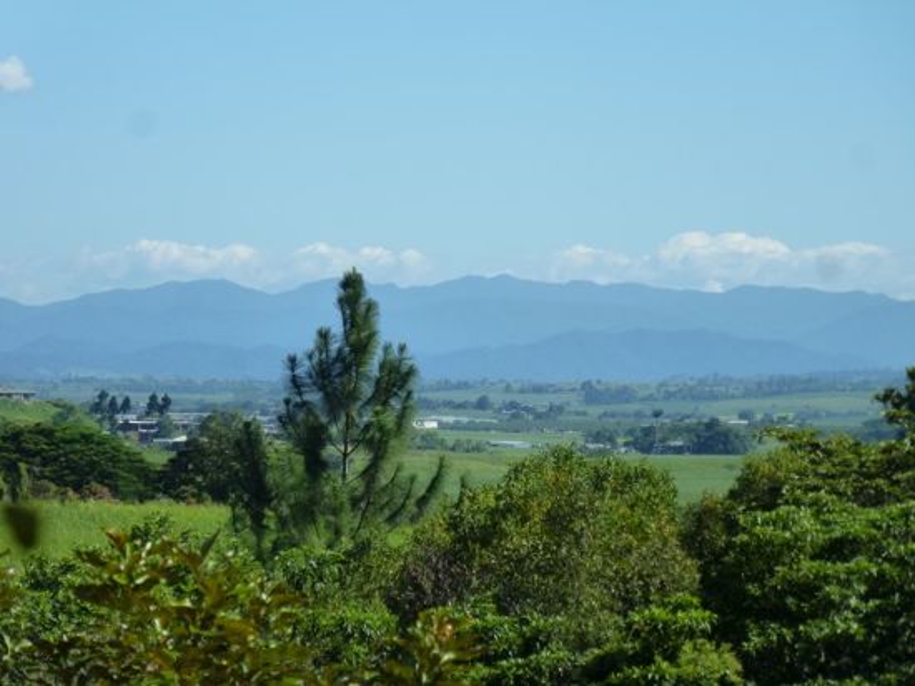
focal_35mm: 214
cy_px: 343
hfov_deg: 9.3
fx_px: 5654
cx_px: 458
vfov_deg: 6.9
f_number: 5.5
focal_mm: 38.3
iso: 160
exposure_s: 1/500
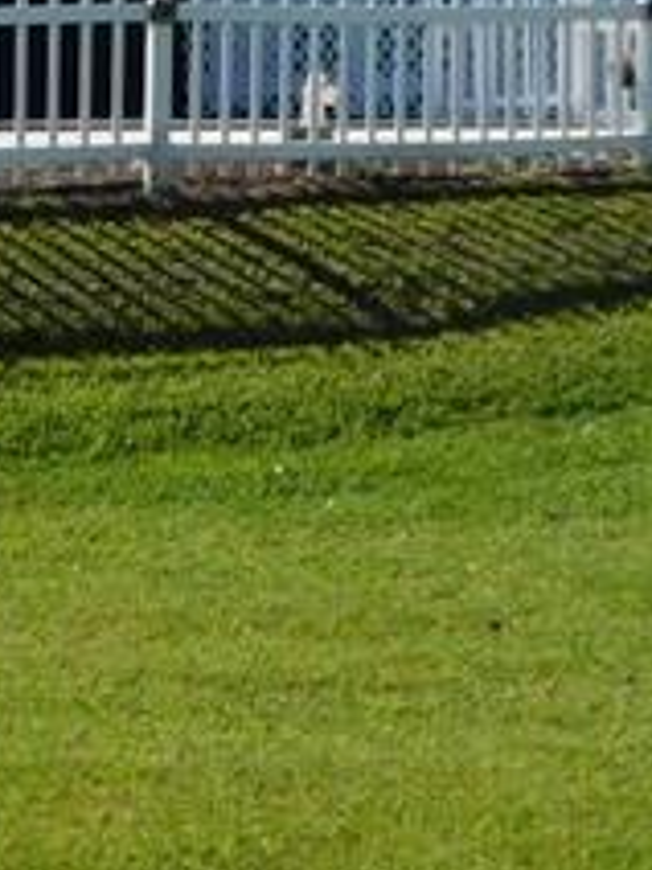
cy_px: 45
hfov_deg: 10.2
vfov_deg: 13.5
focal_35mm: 145
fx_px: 3641
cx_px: 201
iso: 125
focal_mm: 5.3
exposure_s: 1/1250
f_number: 3.2
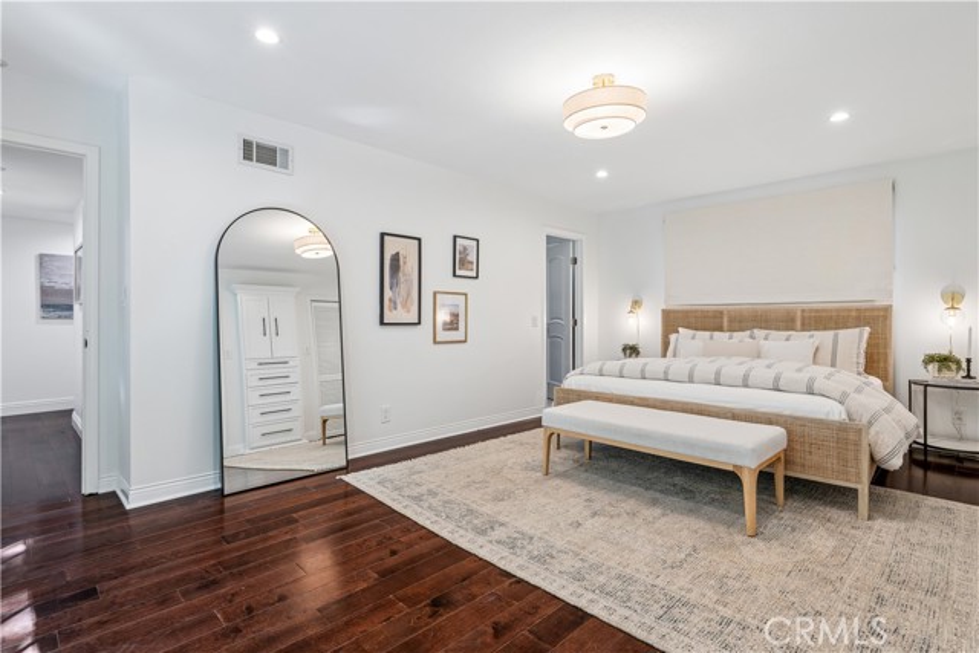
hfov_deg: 91.6
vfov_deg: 68.9
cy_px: 326
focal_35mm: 18
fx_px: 476
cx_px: 490
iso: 250
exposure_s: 1/5
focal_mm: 17.5
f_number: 9
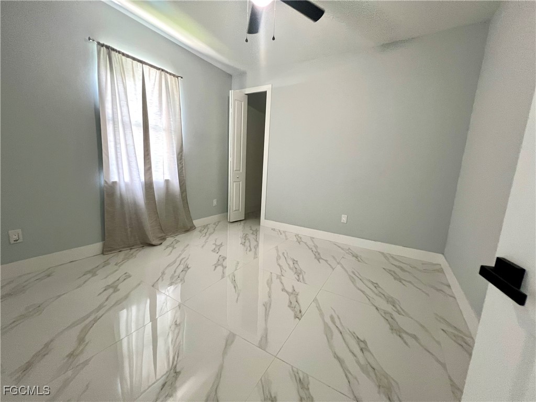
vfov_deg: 89.9
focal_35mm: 13
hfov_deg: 106.2
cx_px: 268
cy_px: 201
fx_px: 201
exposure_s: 1/60
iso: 320
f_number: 1.8
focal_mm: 1.57
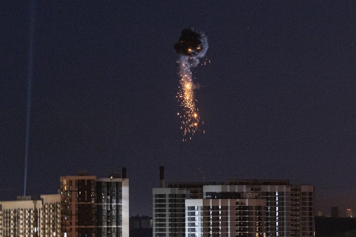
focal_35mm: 70
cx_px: 178
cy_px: 118
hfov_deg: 28.8
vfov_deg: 19.5
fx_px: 692
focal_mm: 70
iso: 1250
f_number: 3.2
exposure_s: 1/3
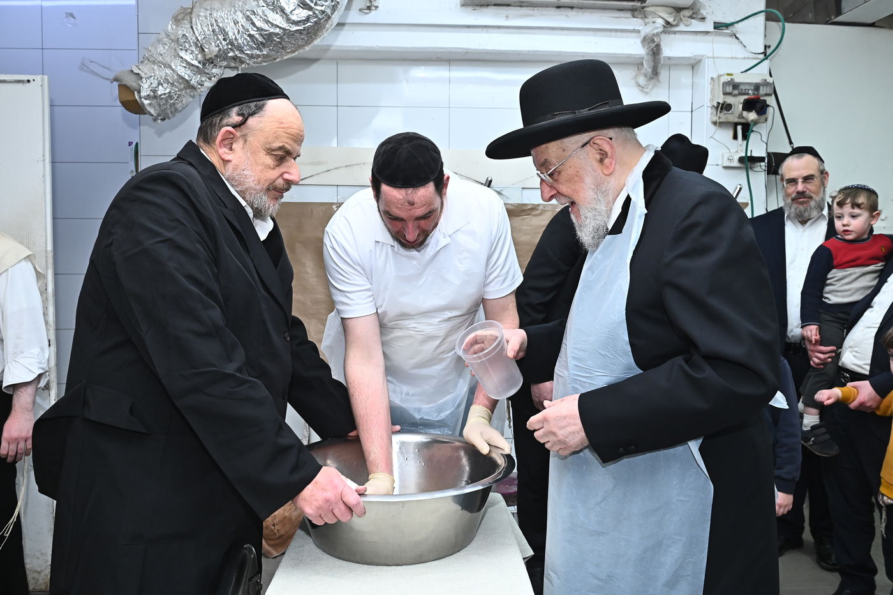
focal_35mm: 29
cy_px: 298
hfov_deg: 63.7
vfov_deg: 44.9
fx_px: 719
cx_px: 446
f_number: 7.1
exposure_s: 1/200
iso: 1600
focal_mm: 29
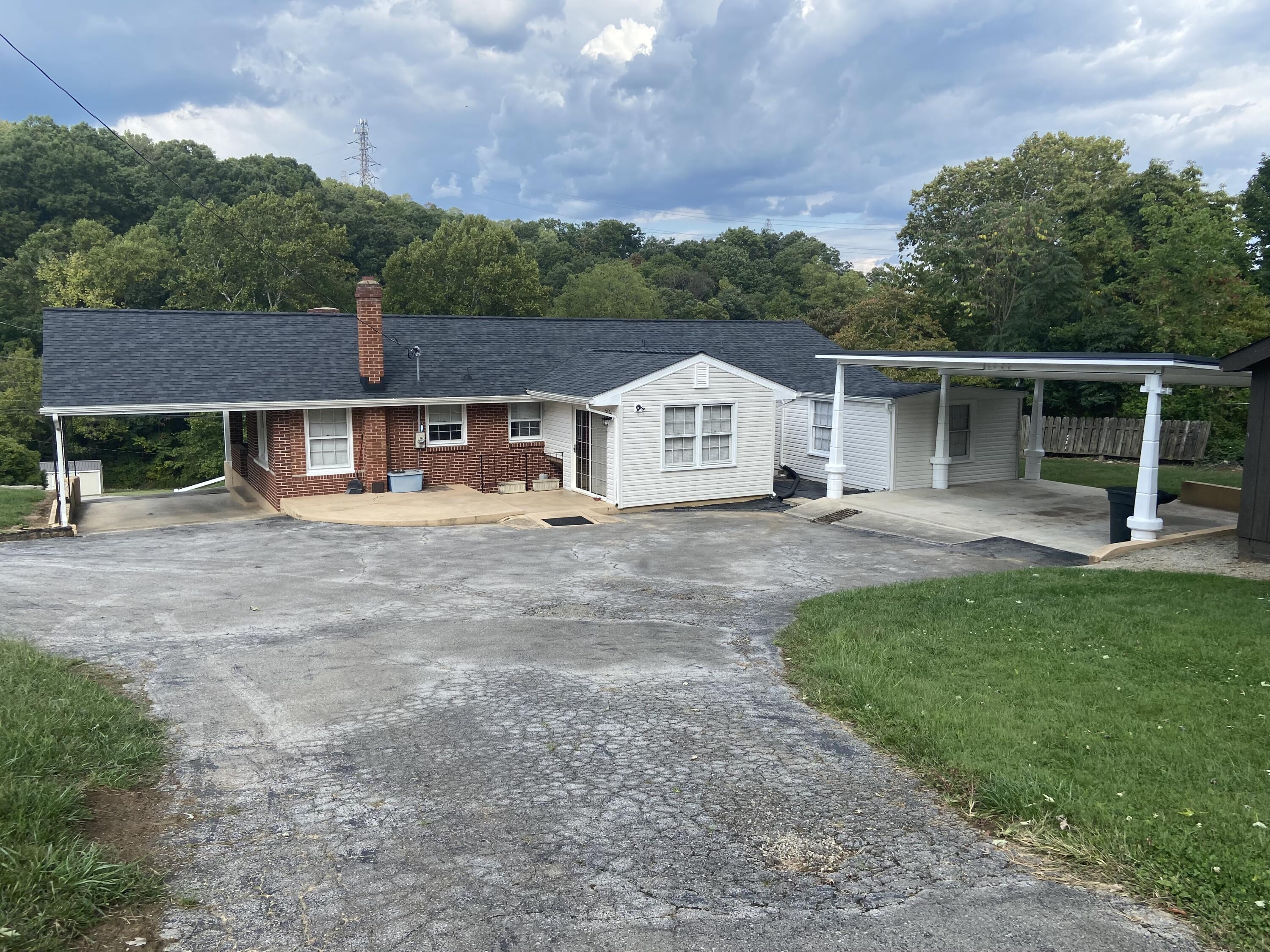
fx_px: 954
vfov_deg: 53.1
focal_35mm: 26
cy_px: 476
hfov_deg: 67.3
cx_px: 635
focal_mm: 4.25
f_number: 1.8
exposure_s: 1/1412
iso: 32
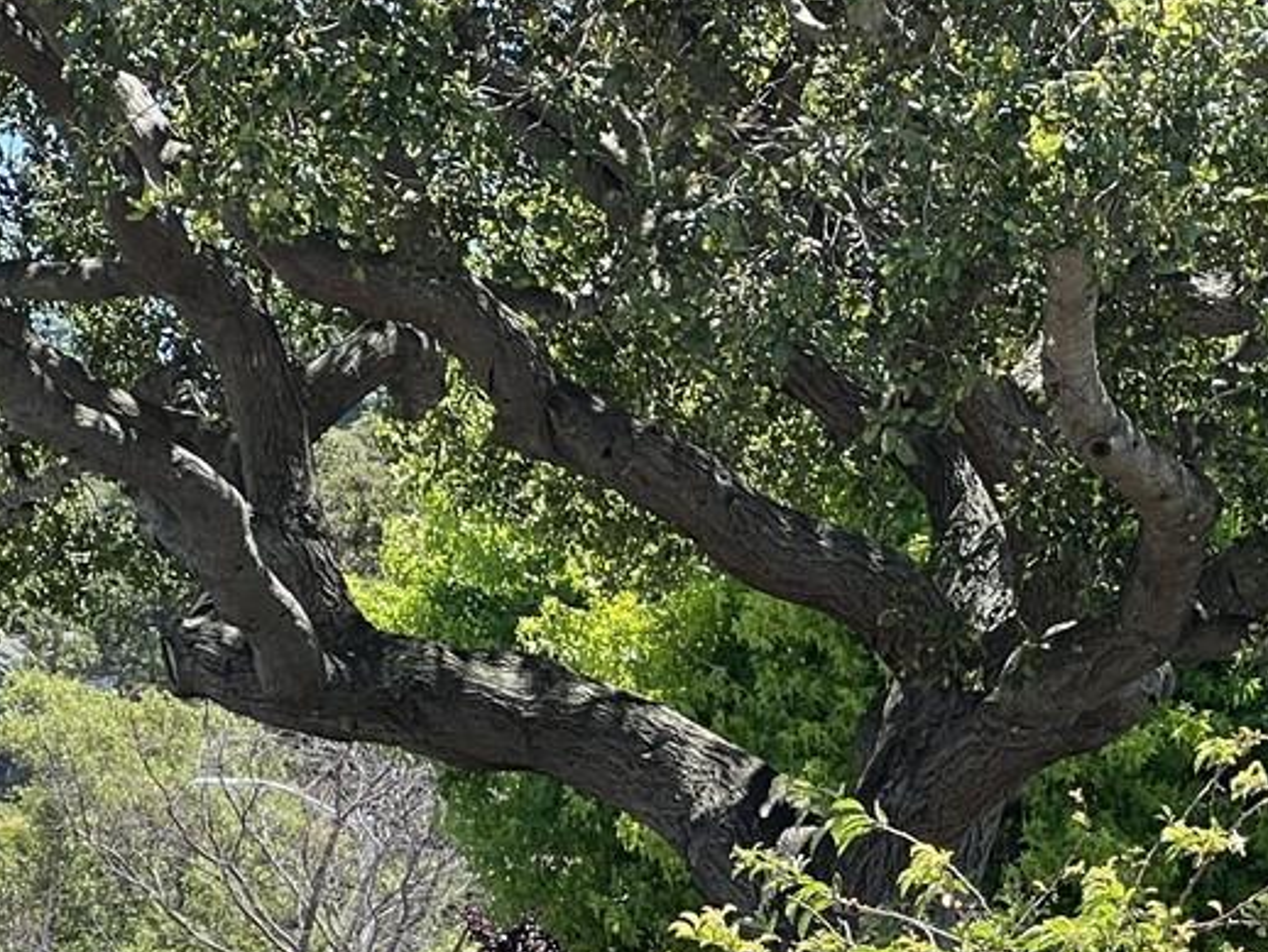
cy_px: 1131
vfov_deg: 6.9
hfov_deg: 9.1
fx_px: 7843
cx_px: 1513
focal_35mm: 214
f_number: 2.8
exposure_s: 1/142
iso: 32
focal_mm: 9
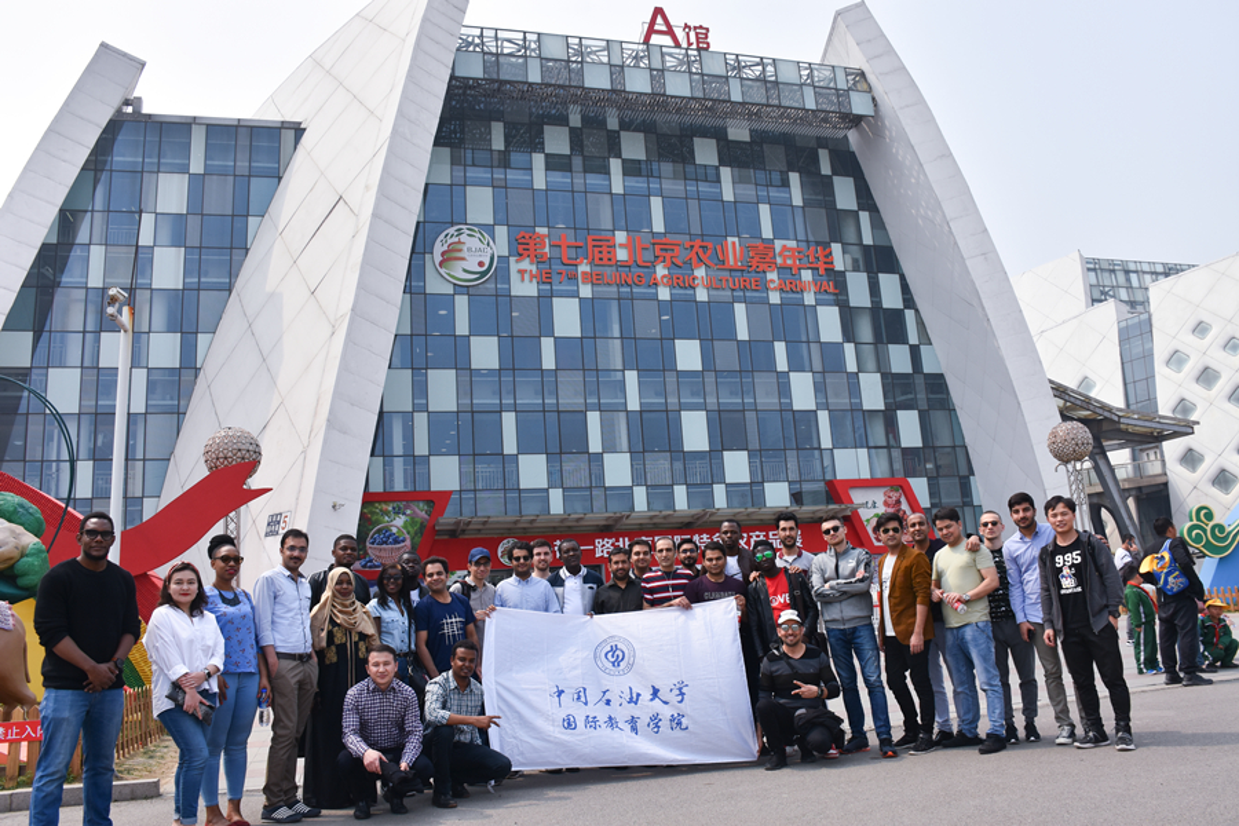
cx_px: 620
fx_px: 929
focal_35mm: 27
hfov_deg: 67.4
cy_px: 413
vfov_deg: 47.9
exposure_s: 1/500
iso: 140
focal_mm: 18
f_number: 8
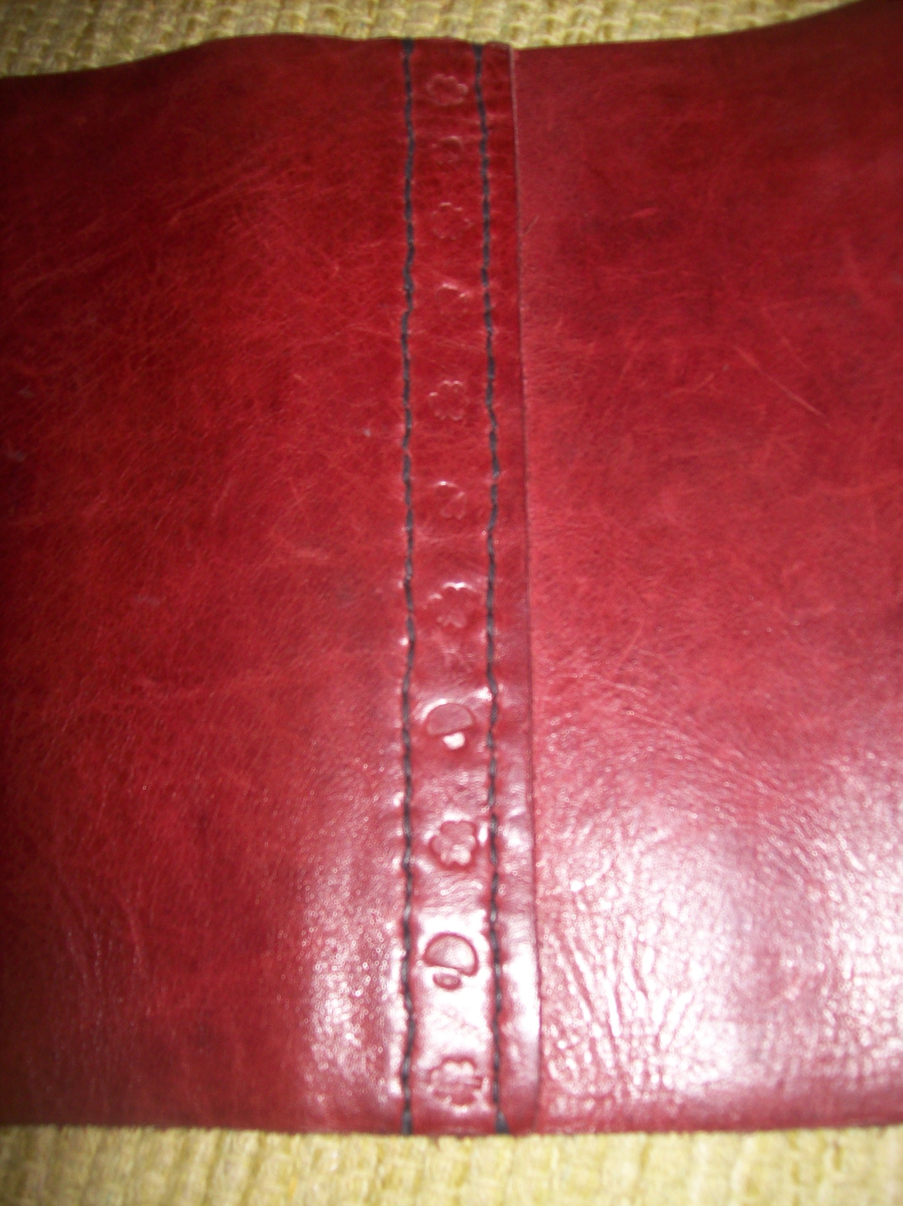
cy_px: 603
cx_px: 452
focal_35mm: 36
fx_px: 1253
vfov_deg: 51.4
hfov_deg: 39.6
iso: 80
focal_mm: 6
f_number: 2.7
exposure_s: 1/64
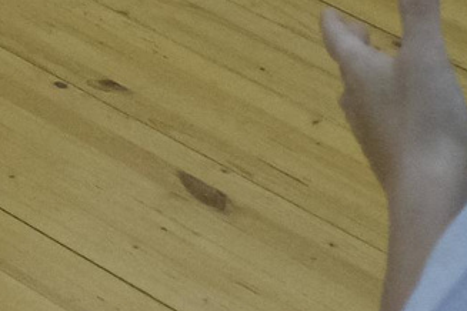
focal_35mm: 266
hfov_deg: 6.6
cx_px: -1221
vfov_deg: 4.9
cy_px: -613
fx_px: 3450
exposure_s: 1/320
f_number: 4.2
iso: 2500
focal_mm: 22.8
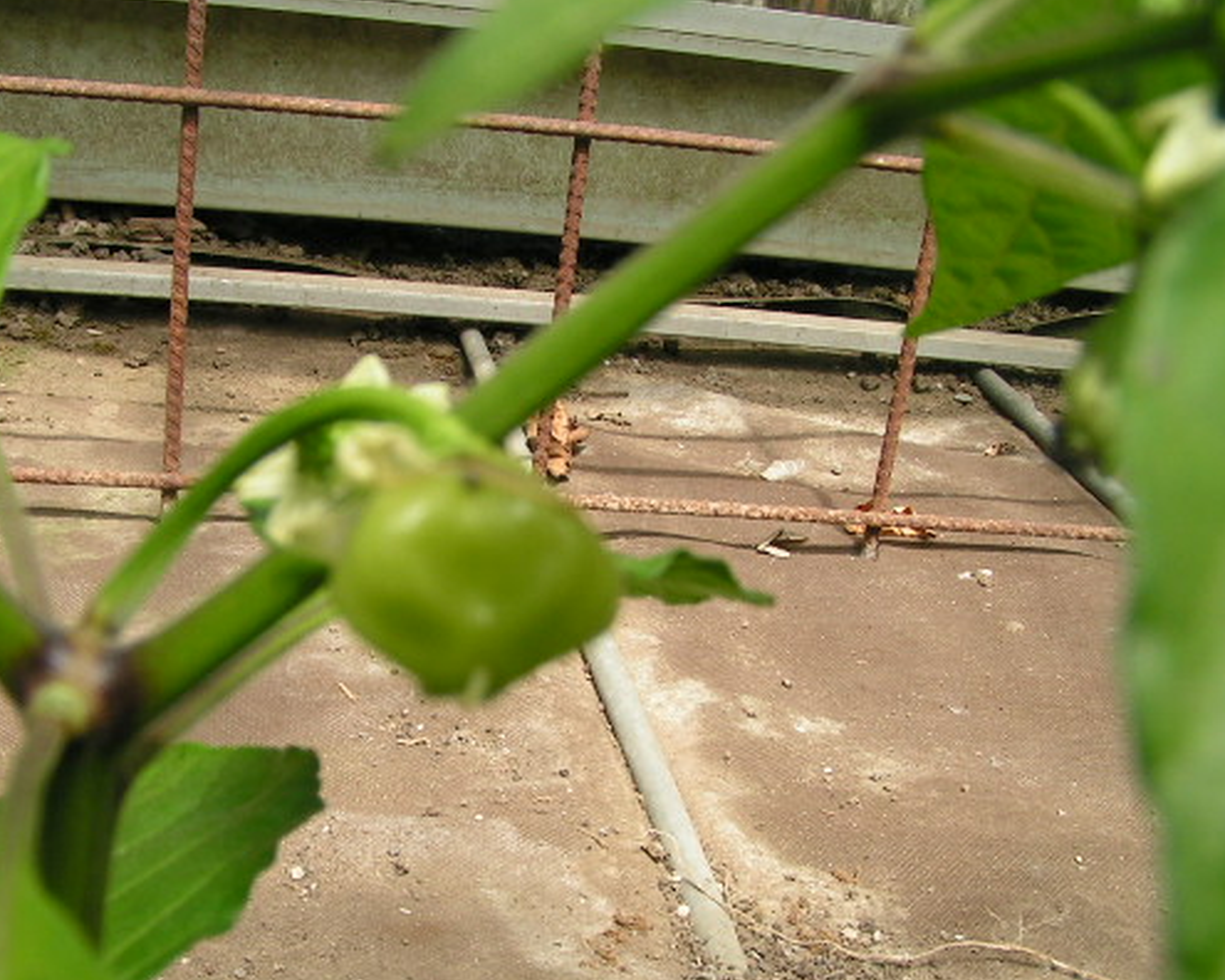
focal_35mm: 48
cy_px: 554
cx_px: 441
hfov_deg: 38.5
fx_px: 1740
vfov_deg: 31.4
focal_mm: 5.8
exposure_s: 1/125
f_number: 5
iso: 50
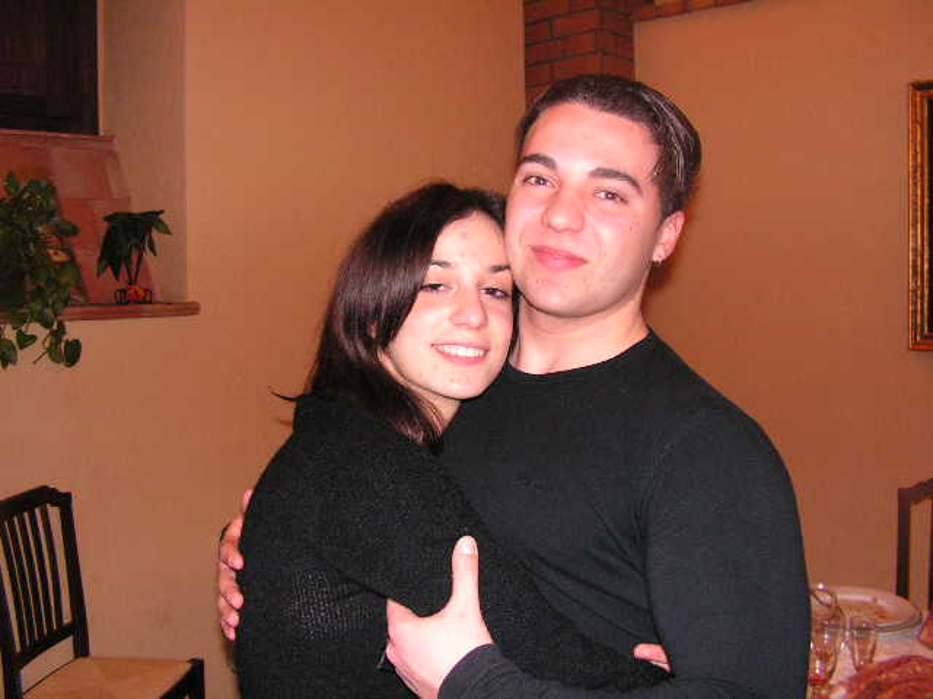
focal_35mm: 36
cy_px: 350
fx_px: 970
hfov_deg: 51.4
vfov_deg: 39.7
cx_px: 466
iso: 200
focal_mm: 6
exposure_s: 1/40
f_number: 3.2
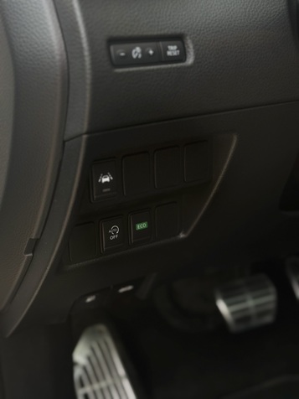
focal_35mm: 48
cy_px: 200
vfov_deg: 39.7
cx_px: 150
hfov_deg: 30.3
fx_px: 553
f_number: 1.78
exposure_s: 1/60
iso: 125
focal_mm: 6.76
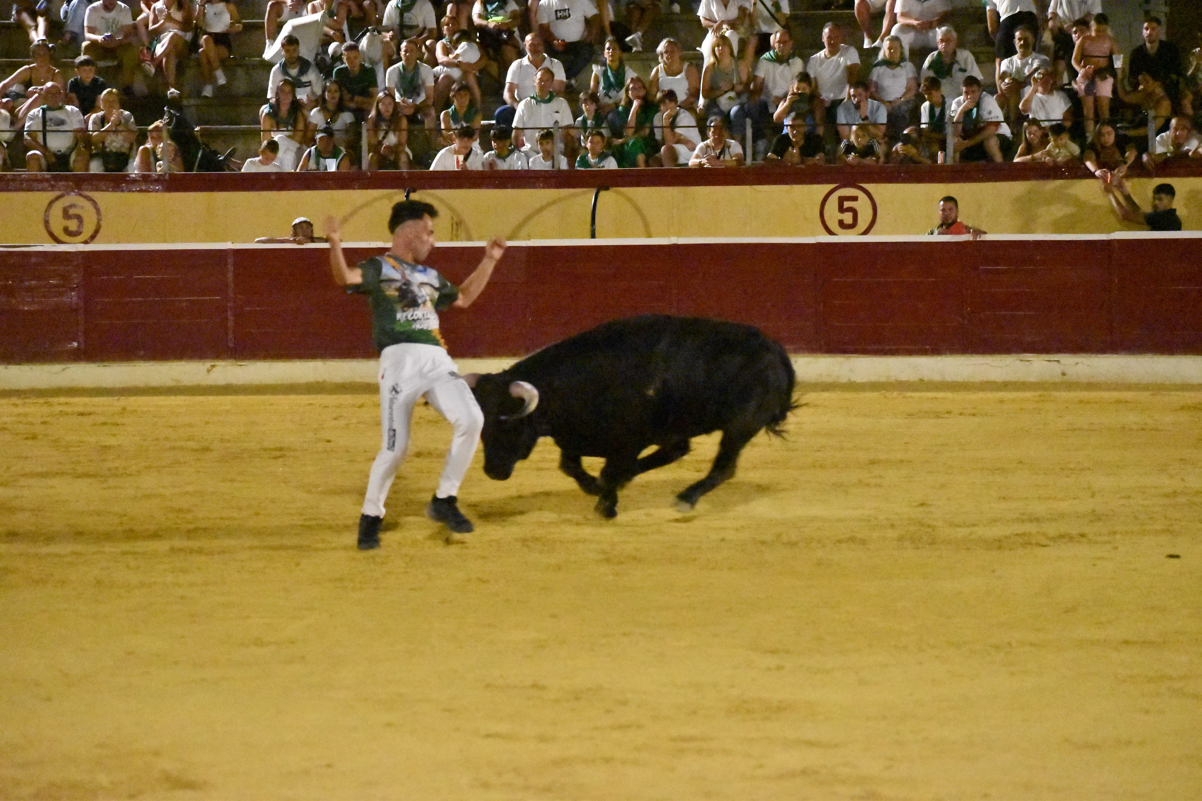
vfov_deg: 9.3
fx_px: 4908
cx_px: 601
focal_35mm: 147
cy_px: 400
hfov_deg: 14.0
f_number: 5.6
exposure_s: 1/400
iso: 25600
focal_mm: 98
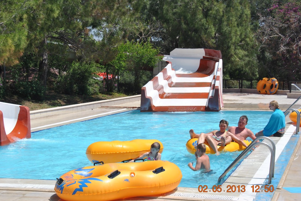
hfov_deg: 31.4
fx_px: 535
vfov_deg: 21.2
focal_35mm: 64
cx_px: 150
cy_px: 102
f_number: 9
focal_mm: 42
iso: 100
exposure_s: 1/320
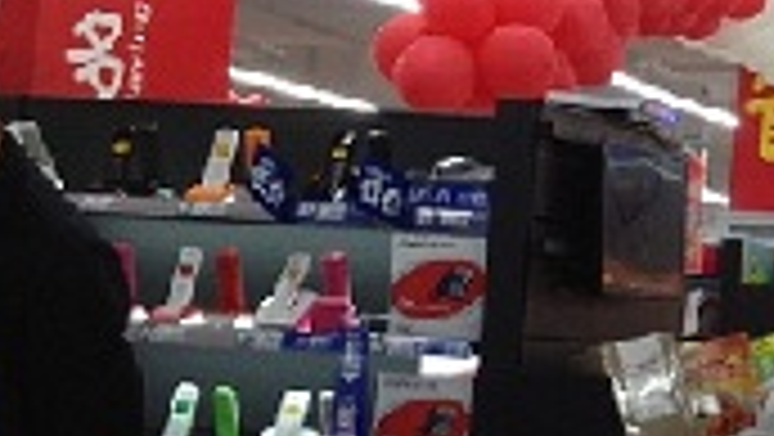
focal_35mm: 144
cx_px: 1053
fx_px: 2957
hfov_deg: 14.2
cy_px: 202
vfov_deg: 8.4
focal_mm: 4.28
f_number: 2.4
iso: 64
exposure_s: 1/60
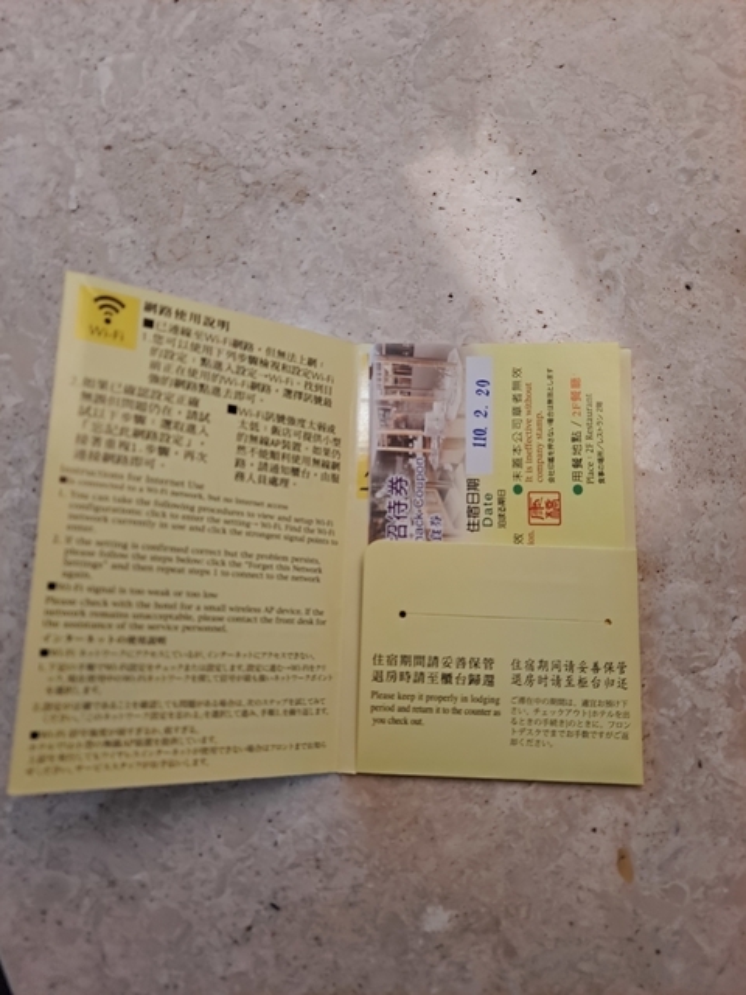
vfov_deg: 71.6
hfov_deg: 56.8
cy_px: 498
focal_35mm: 24
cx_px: 373
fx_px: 690
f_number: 1.8
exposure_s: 1/60
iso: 100
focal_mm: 5.23
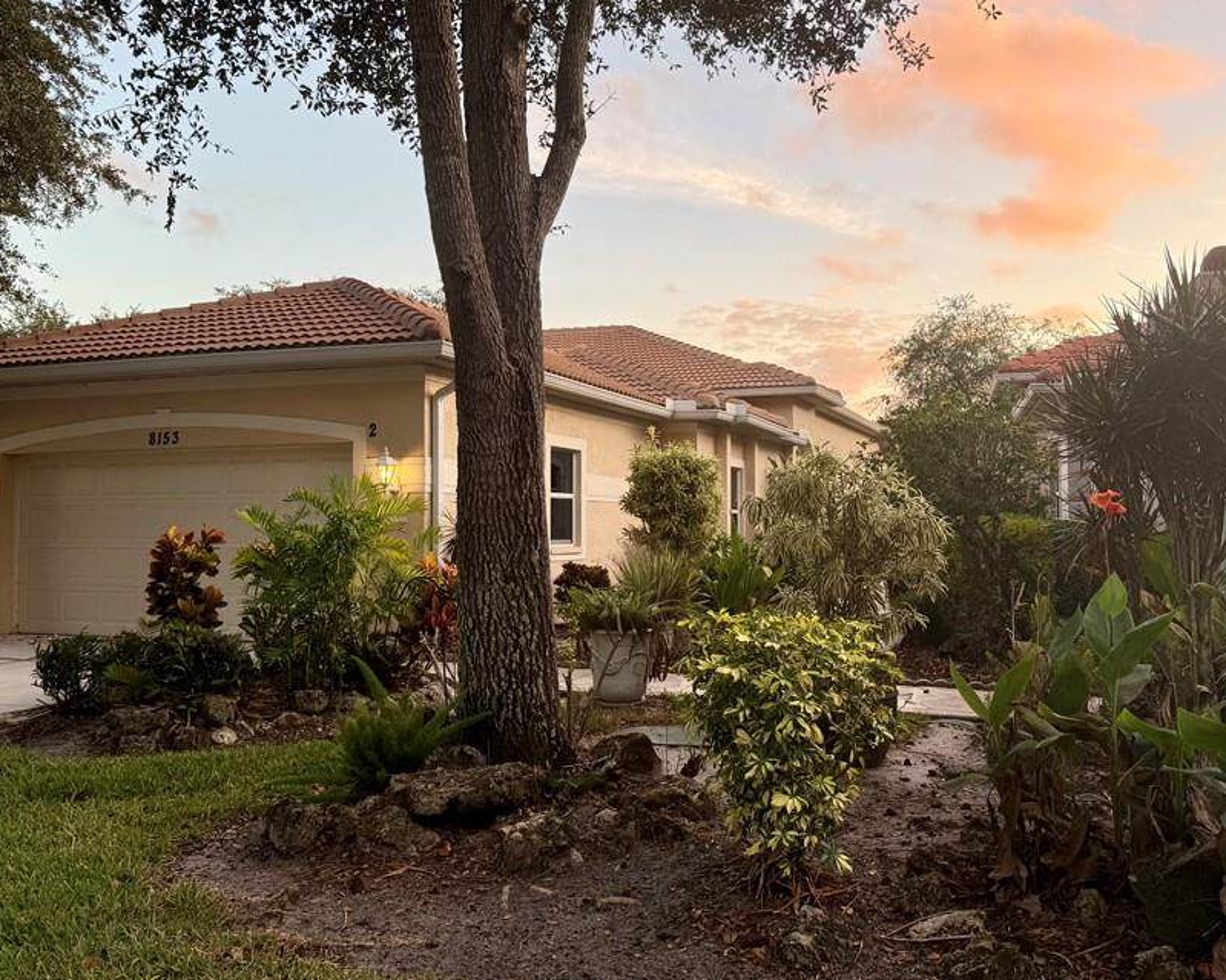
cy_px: 485
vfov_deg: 48.5
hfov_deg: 58.6
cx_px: 679
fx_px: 1088
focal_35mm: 30
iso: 80
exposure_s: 1/329
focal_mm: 6.76
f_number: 1.78
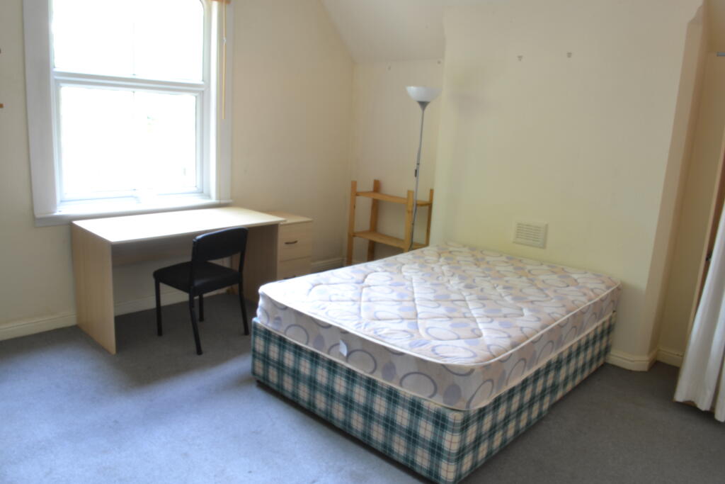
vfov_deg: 47.9
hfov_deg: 67.4
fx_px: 544
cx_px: 362
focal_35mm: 27
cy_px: 242
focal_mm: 18
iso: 100
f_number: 22
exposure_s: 13
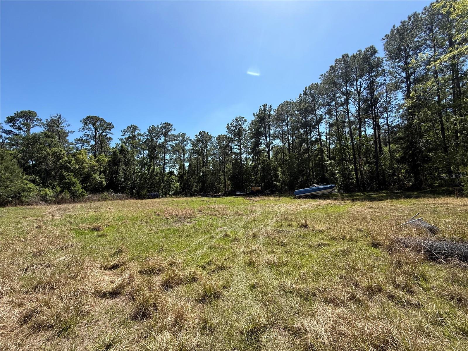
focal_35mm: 14
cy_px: 176
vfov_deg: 85.7
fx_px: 189
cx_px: 234
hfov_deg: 102.1
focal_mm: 2.22
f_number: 2.2
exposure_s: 1/1285
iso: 50
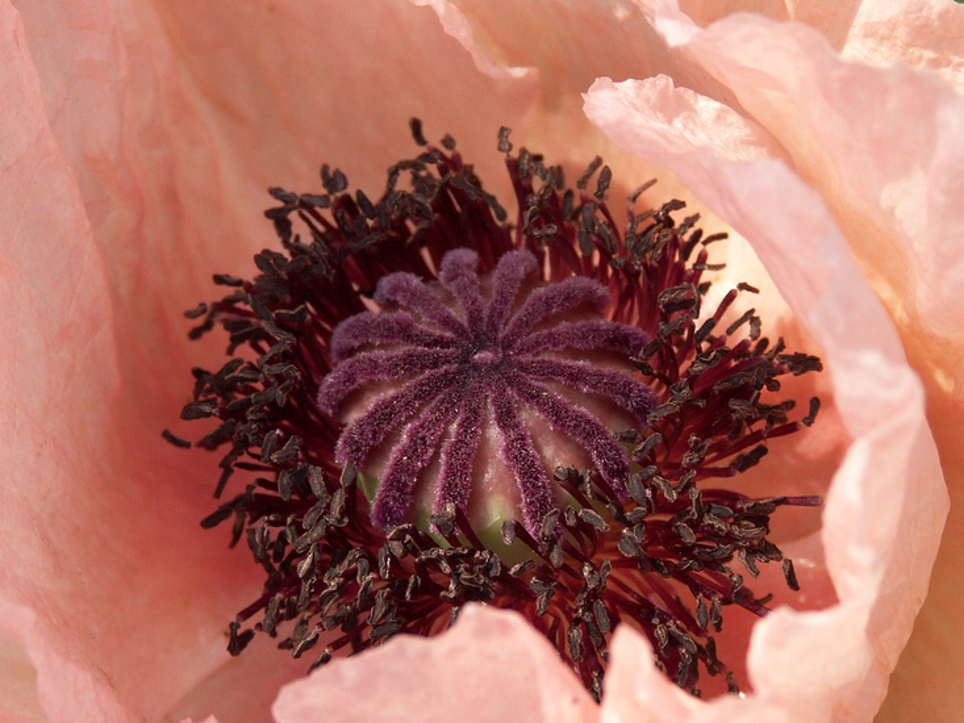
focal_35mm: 199
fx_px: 5543
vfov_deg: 7.5
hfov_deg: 9.9
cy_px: 362
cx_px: 482
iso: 100
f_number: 5.6
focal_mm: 50.48
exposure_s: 1/400
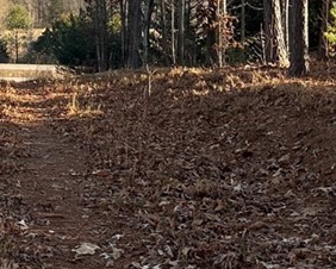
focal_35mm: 85
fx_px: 846
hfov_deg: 21.8
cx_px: 17
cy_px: -57
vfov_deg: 17.2
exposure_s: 1/1083
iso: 80
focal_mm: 6.86
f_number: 1.78
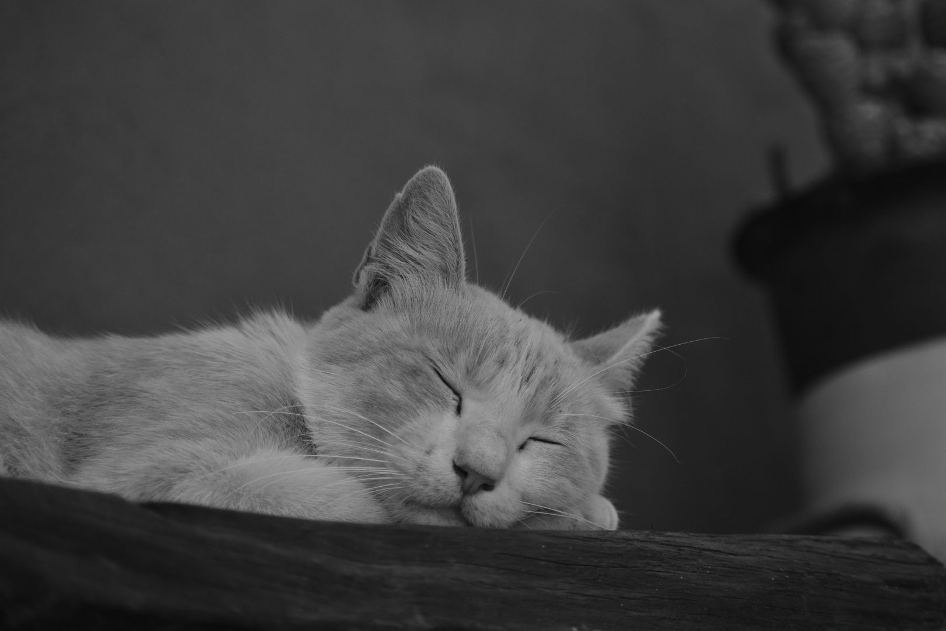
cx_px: 473
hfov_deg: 19.5
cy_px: 316
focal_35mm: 105
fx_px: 2759
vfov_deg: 13.0
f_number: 5
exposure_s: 1/1000
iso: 360
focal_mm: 70
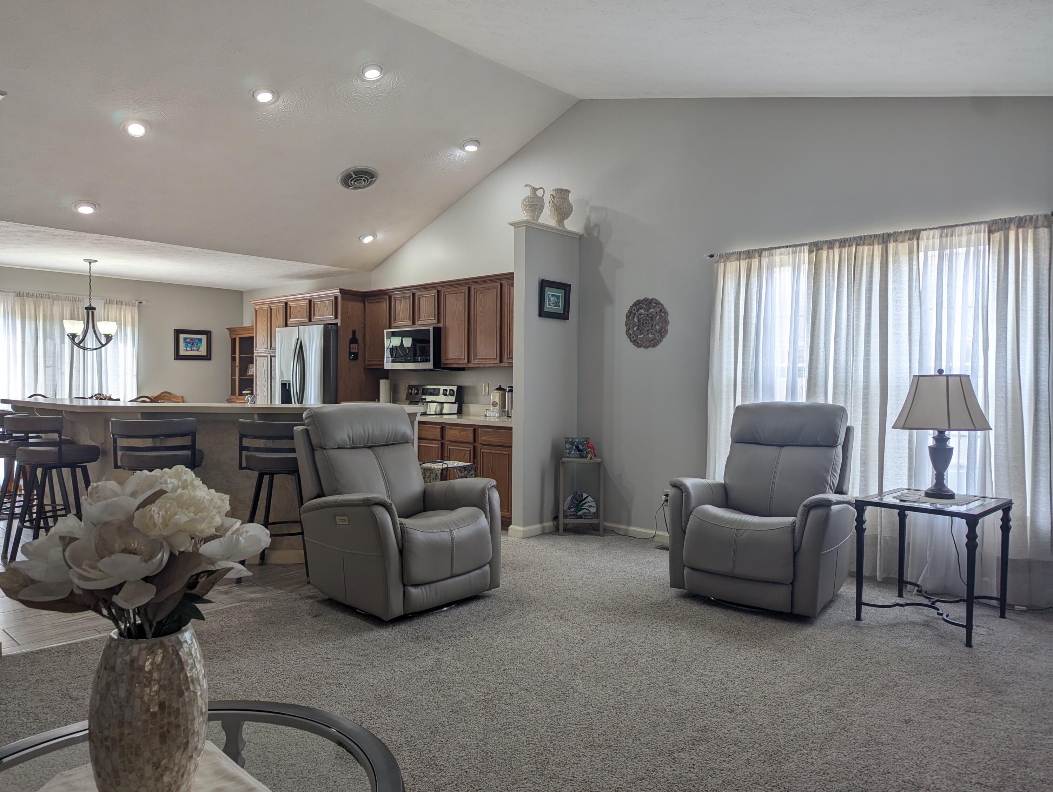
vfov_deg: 56.9
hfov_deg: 71.5
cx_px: 526
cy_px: 396
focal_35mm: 24
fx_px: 731
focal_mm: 6.81
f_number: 1.85
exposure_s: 1/139
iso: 47
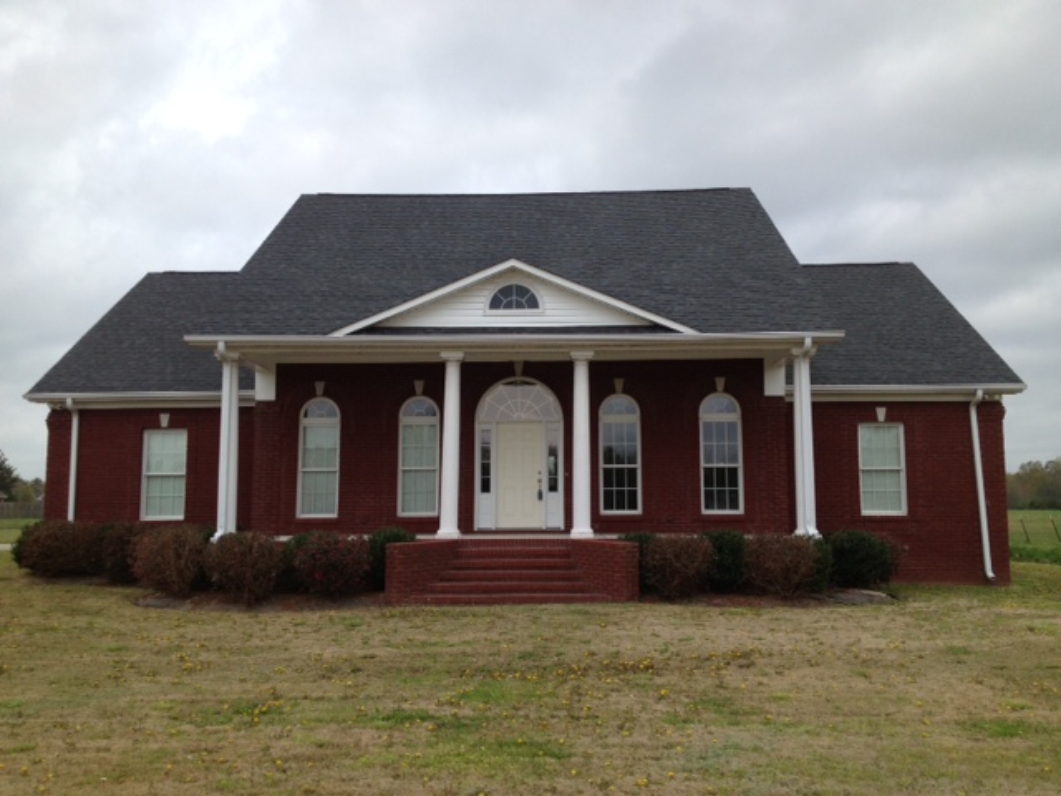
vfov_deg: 40.7
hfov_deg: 52.6
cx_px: 530
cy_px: 398
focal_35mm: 35
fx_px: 1073
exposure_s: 1/1905
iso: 50
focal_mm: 4.28
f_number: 2.4
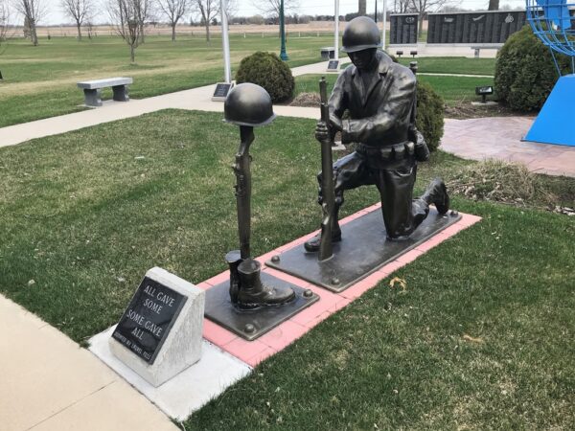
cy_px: 216
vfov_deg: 49.7
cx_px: 288
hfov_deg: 63.4
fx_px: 465
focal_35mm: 28
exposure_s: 1/560
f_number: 1.8
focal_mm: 3.99
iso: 20
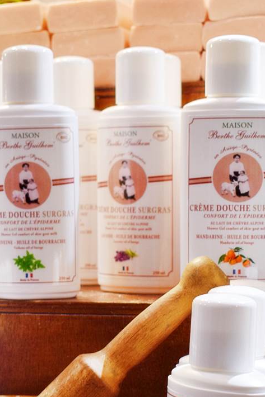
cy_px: 270
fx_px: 1270
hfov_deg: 11.9
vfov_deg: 17.7
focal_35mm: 115
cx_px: 43
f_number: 4.5
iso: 450
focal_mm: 34
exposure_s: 1/60
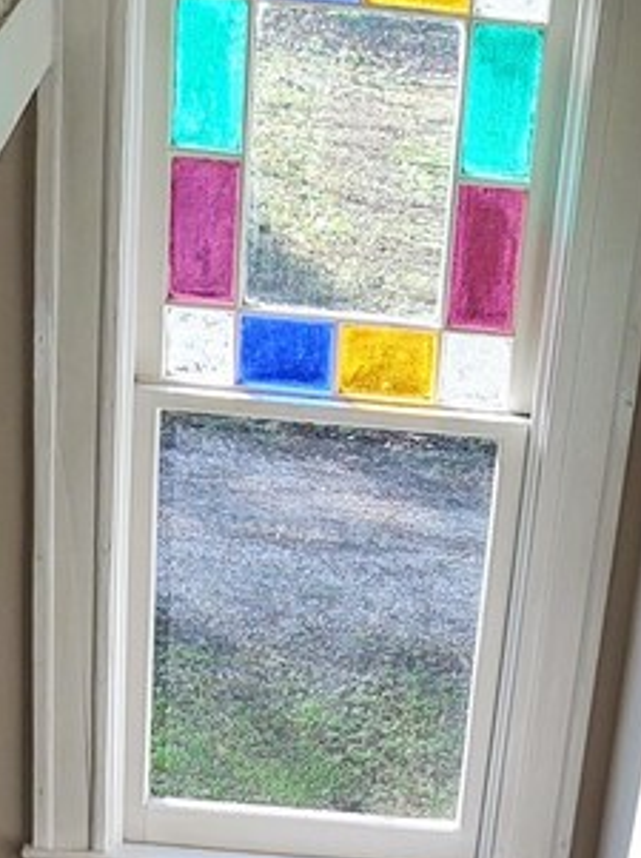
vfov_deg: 17.6
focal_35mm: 97
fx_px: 2400
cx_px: 399
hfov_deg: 15.2
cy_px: 1377
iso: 100
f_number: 1.7
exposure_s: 1/493
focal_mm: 4.75
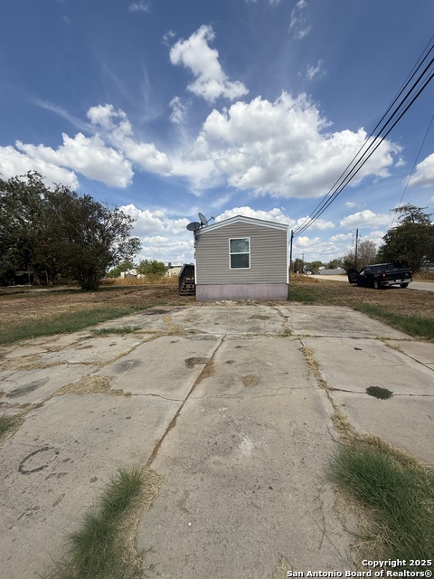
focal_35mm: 14
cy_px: 290
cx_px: 217
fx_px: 234
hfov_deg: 85.7
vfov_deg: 102.1
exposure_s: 1/2841
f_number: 2.2
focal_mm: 2.22
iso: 50
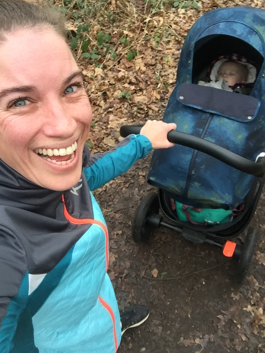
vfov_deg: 53.9
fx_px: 347
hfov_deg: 41.8
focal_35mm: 34
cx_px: 141
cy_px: 160
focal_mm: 2.65
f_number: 2.2
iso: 40
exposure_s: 1/50
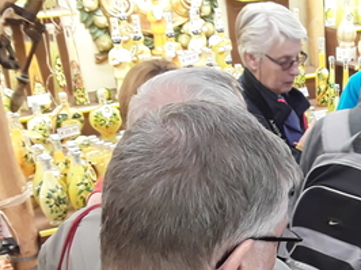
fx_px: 636
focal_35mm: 61
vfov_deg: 23.3
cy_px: 246
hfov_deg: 29.3
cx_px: 373
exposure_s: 1/33
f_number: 1.9
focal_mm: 2.91
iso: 100
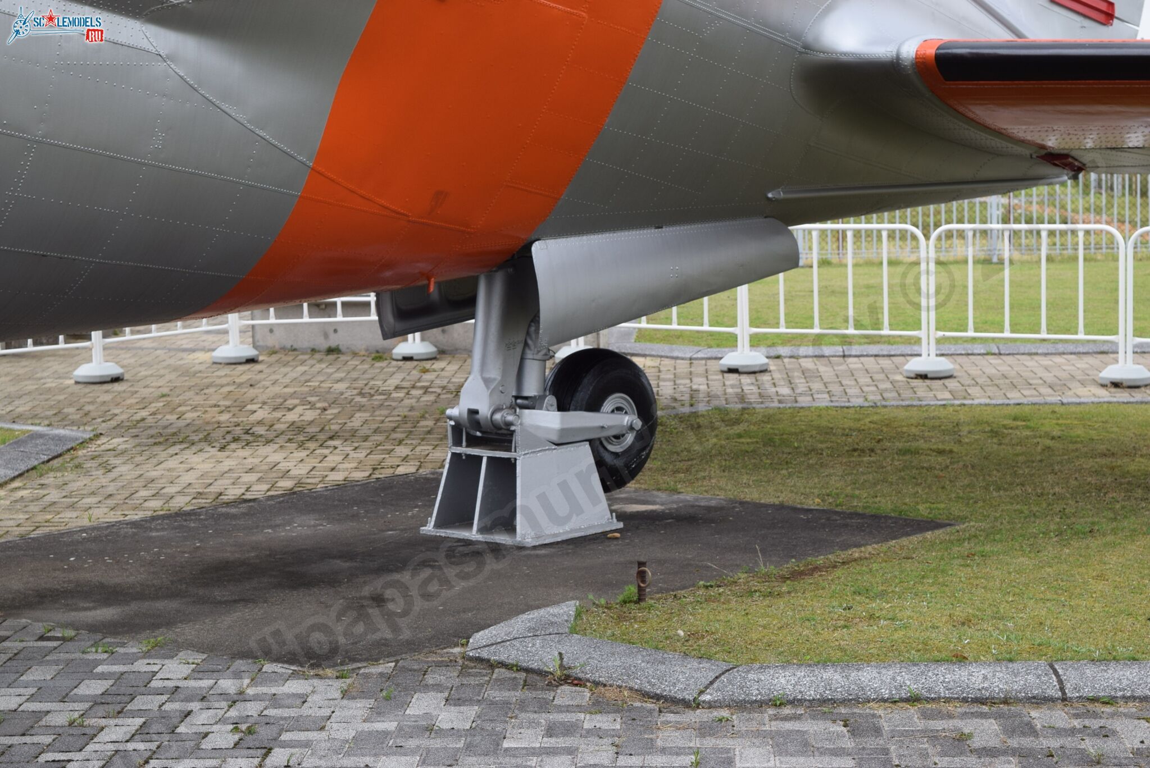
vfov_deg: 16.6
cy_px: 384
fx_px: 2637
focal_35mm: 82
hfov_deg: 24.6
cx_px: 575
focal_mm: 55
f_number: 8
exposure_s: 1/250
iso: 280
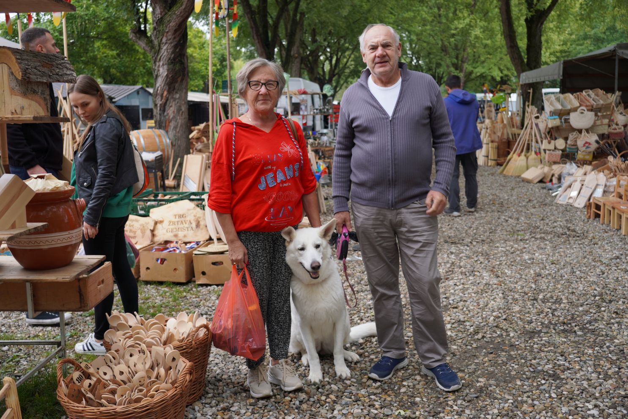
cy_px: 210
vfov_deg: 38.2
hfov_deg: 54.9
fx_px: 604
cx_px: 314
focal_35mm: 35
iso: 100
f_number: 3.2
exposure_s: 1/100
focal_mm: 23.1
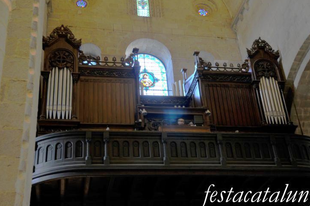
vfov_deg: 25.4
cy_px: 96
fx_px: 456
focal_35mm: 53
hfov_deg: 37.6
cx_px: 161
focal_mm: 32
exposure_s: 1/13
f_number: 4
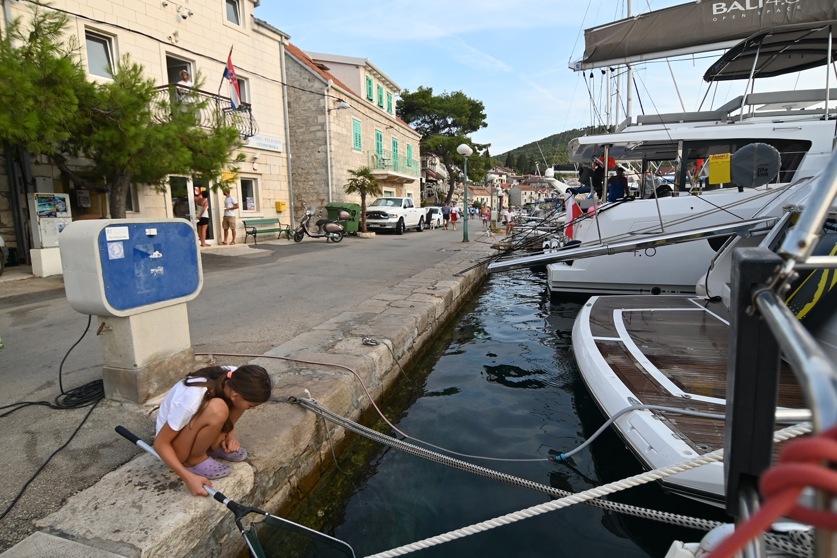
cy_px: 279
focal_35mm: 18
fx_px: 418
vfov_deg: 67.4
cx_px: 418
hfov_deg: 90.0
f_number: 4
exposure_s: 1/640
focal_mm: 12
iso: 250
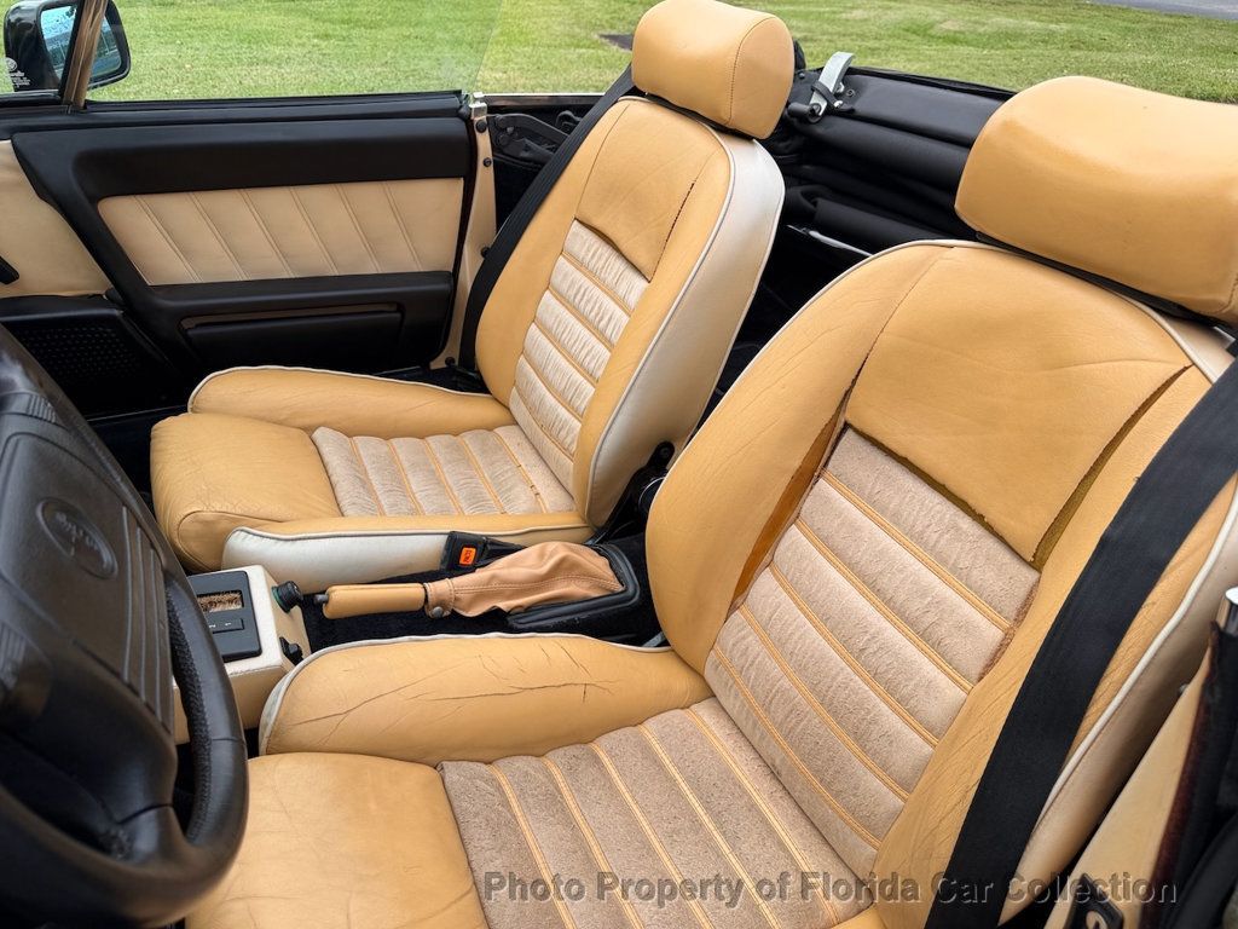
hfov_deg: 71.6
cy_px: 464
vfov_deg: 56.8
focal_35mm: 24
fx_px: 858
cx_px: 619
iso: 80
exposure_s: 1/1139
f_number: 1.78
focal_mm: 6.76
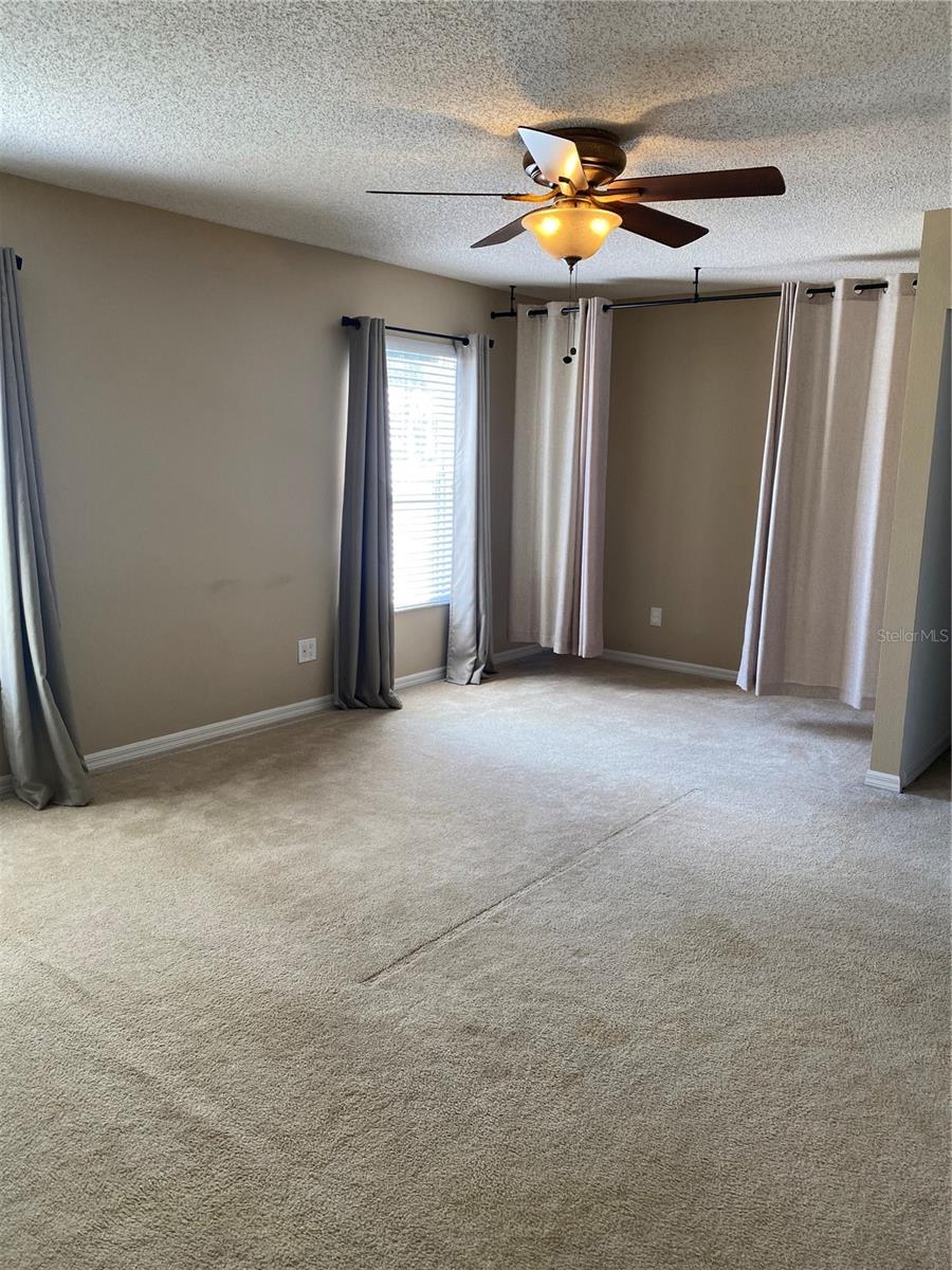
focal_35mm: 26
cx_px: 476
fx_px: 953
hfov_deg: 53.1
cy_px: 635
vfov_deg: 67.3
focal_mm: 4.25
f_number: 1.8
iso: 100
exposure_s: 1/120
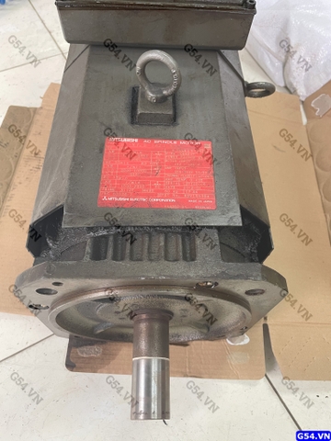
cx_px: 166
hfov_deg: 53.1
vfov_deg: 67.3
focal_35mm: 26
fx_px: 331
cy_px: 220
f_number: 1.6
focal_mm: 4.2
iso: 400
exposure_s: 1/60
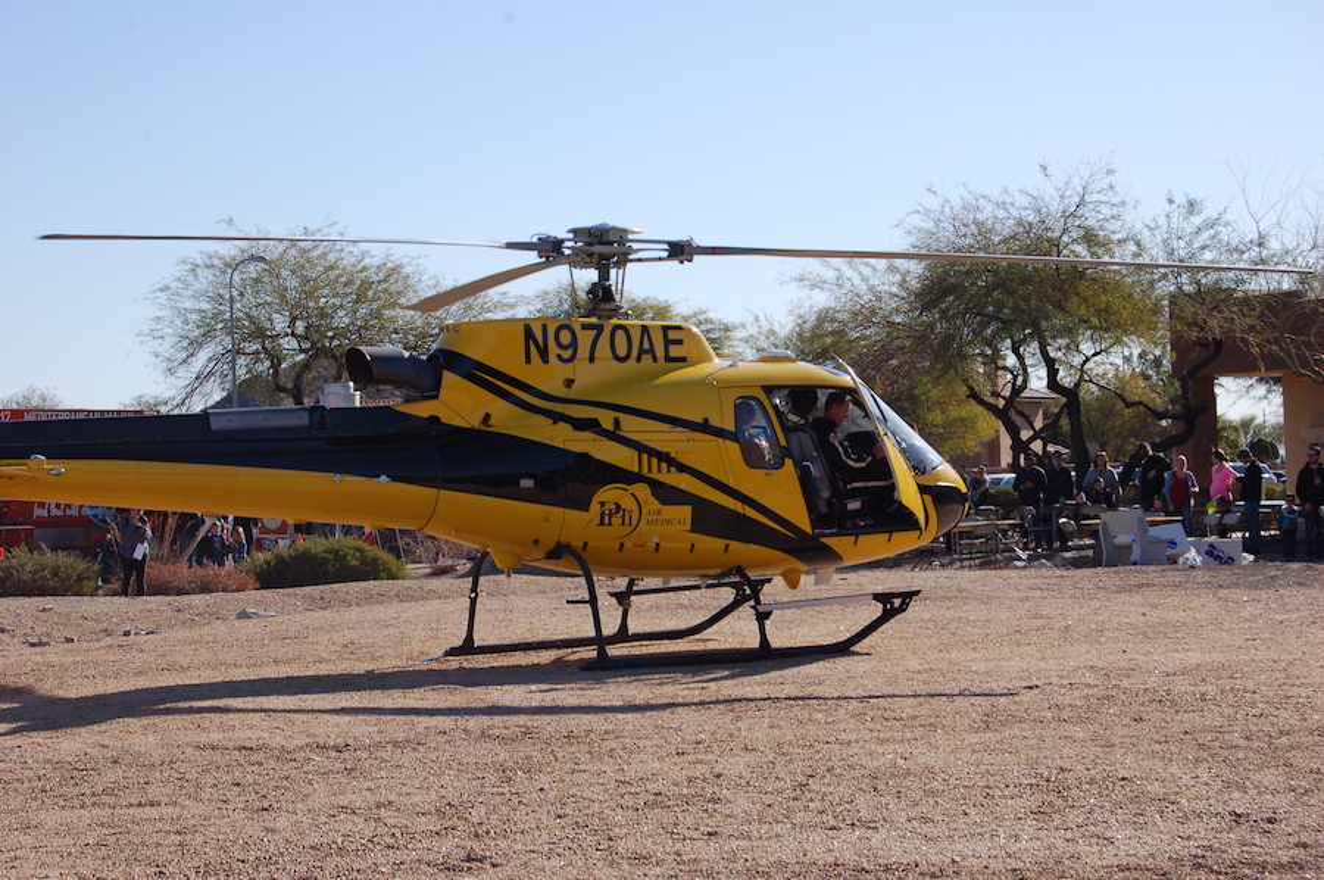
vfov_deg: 16.5
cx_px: 662
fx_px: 3031
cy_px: 440
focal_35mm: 82
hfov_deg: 24.6
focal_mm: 55
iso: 200
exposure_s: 1/320
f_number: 9
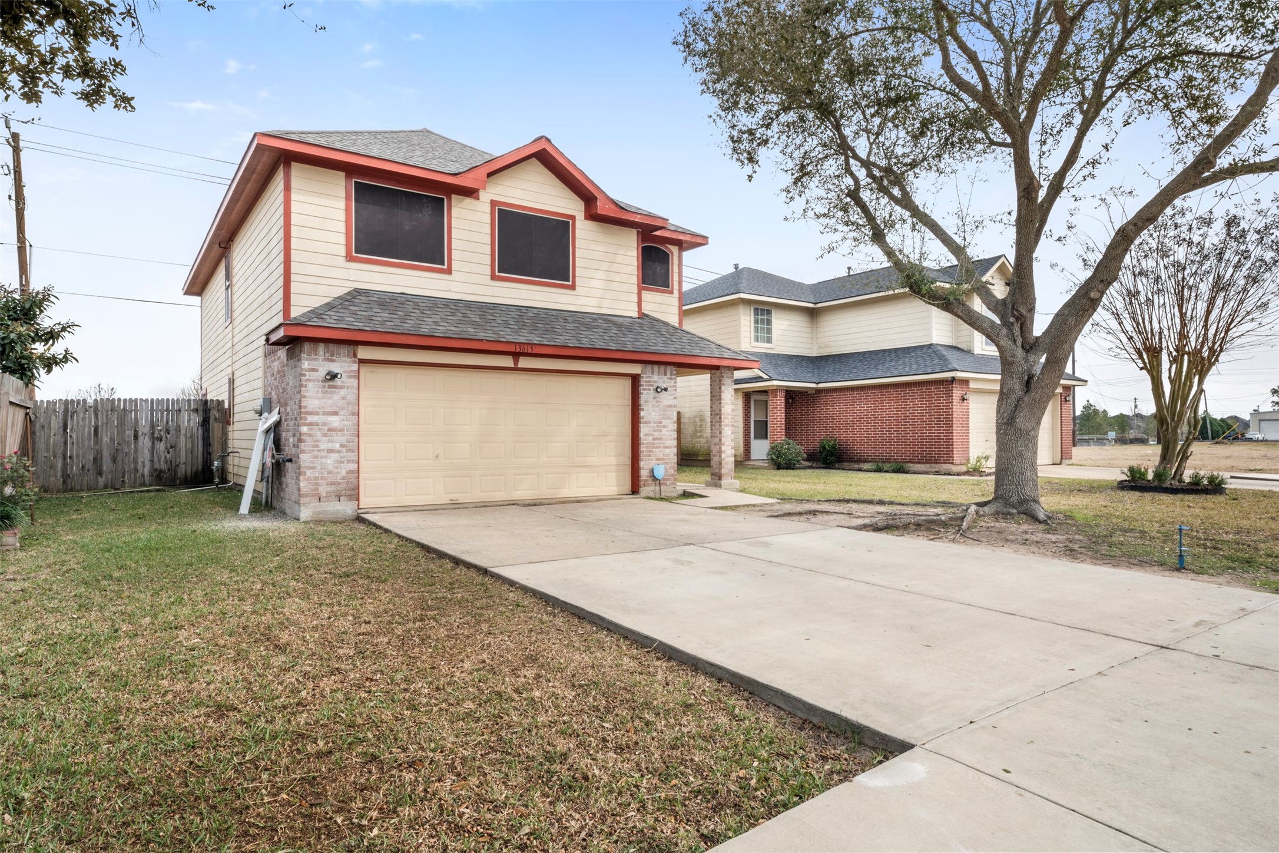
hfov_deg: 81.2
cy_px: 426
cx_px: 640
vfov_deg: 59.5
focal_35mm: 21
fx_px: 746
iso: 250
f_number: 9
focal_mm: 21
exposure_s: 1/8
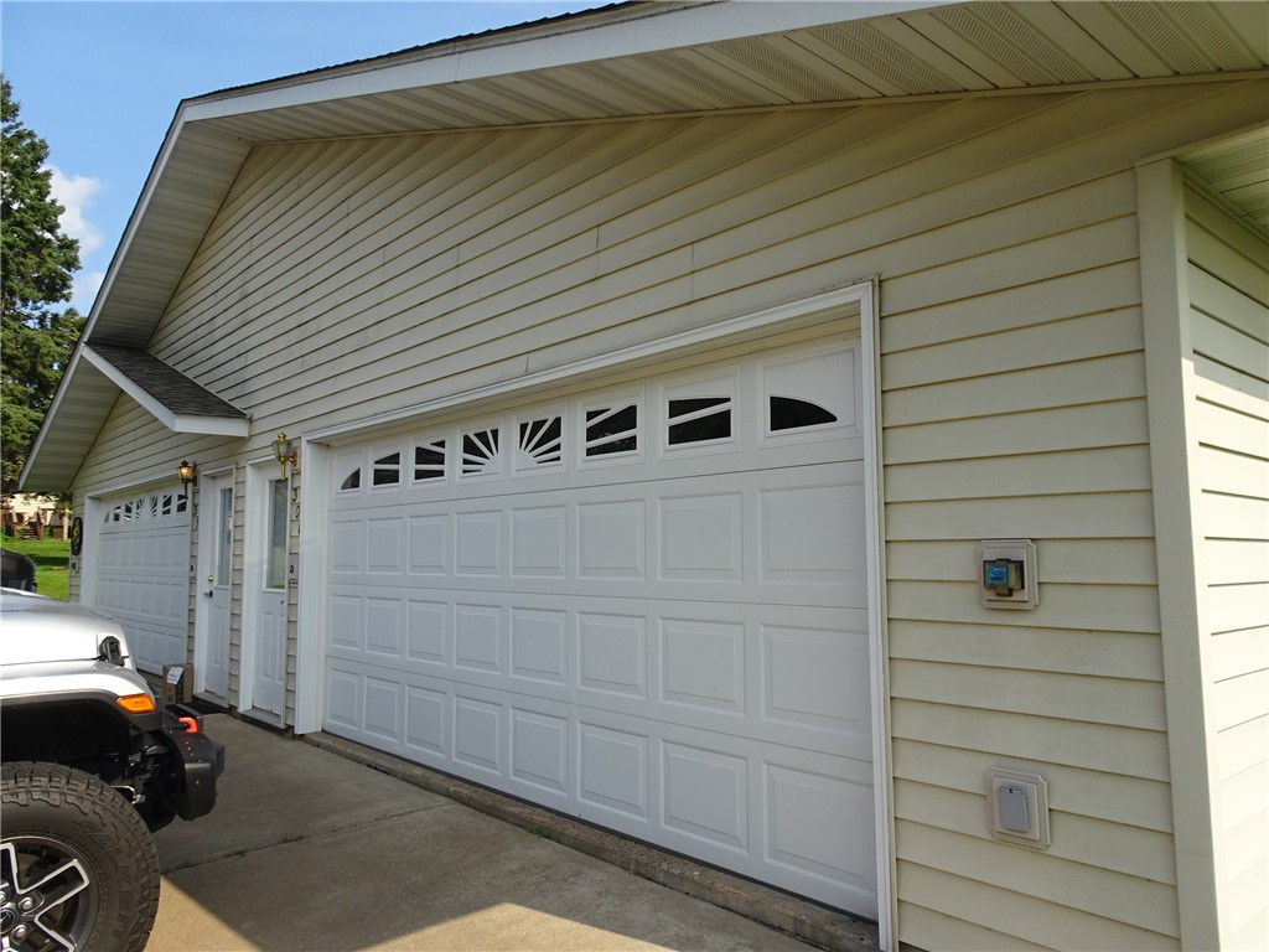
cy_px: 476
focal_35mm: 24
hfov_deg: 71.6
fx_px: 880
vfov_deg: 56.8
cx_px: 634
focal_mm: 4.1
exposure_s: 1/640
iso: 80
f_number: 3.5
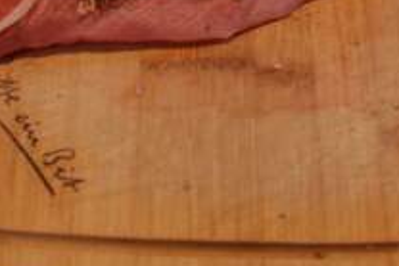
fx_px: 1984
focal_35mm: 179
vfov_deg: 7.6
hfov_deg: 11.5
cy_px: -119
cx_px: 167
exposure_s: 1/30
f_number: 4.2
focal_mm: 31
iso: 640
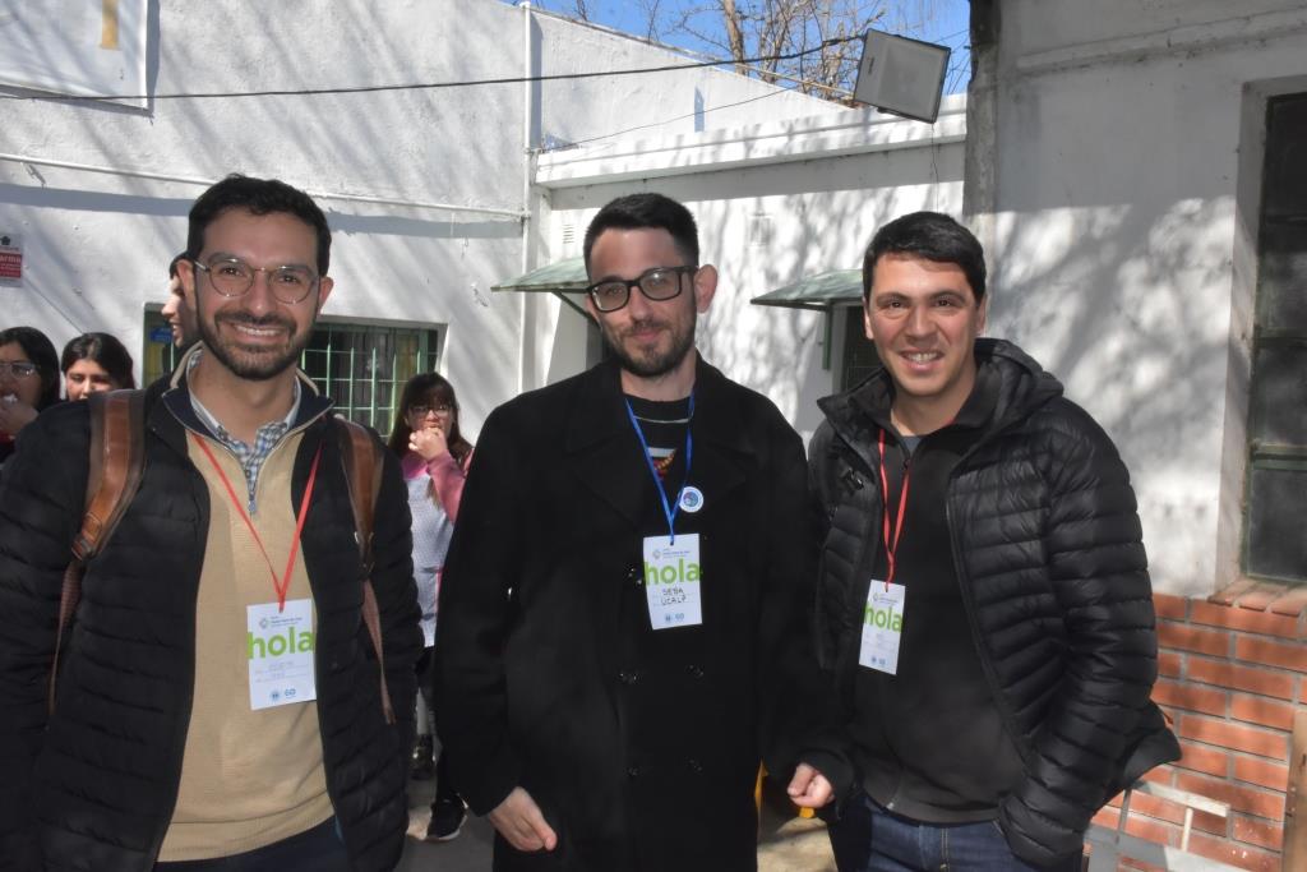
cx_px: 654
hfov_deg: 55.1
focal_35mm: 34
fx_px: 1253
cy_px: 436
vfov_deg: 38.4
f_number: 22
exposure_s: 1/250
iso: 1600
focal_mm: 23
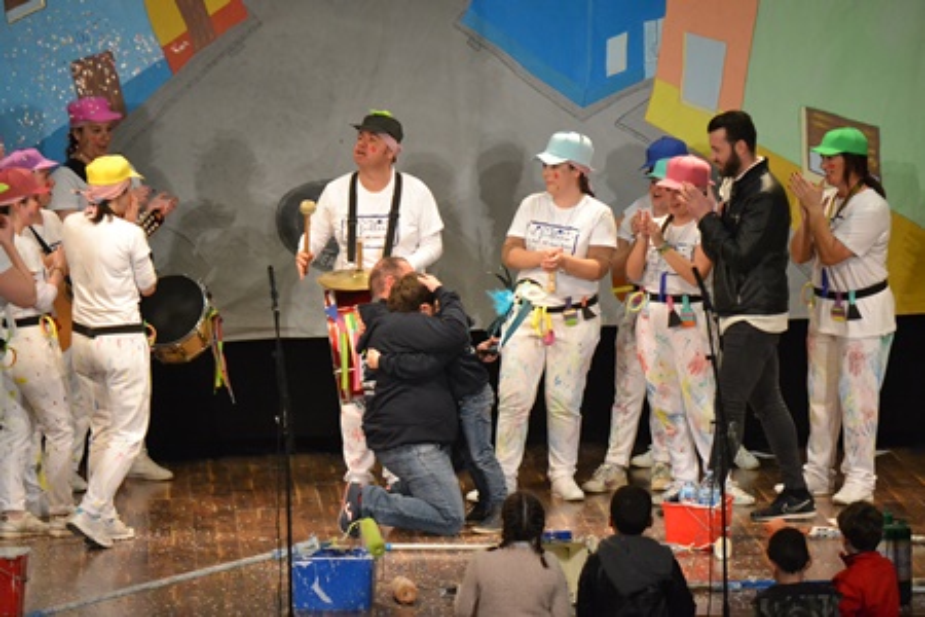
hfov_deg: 10.2
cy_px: 308
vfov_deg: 6.8
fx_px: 5203
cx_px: 462
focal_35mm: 202
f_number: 5
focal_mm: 135
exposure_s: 1/160
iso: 3200
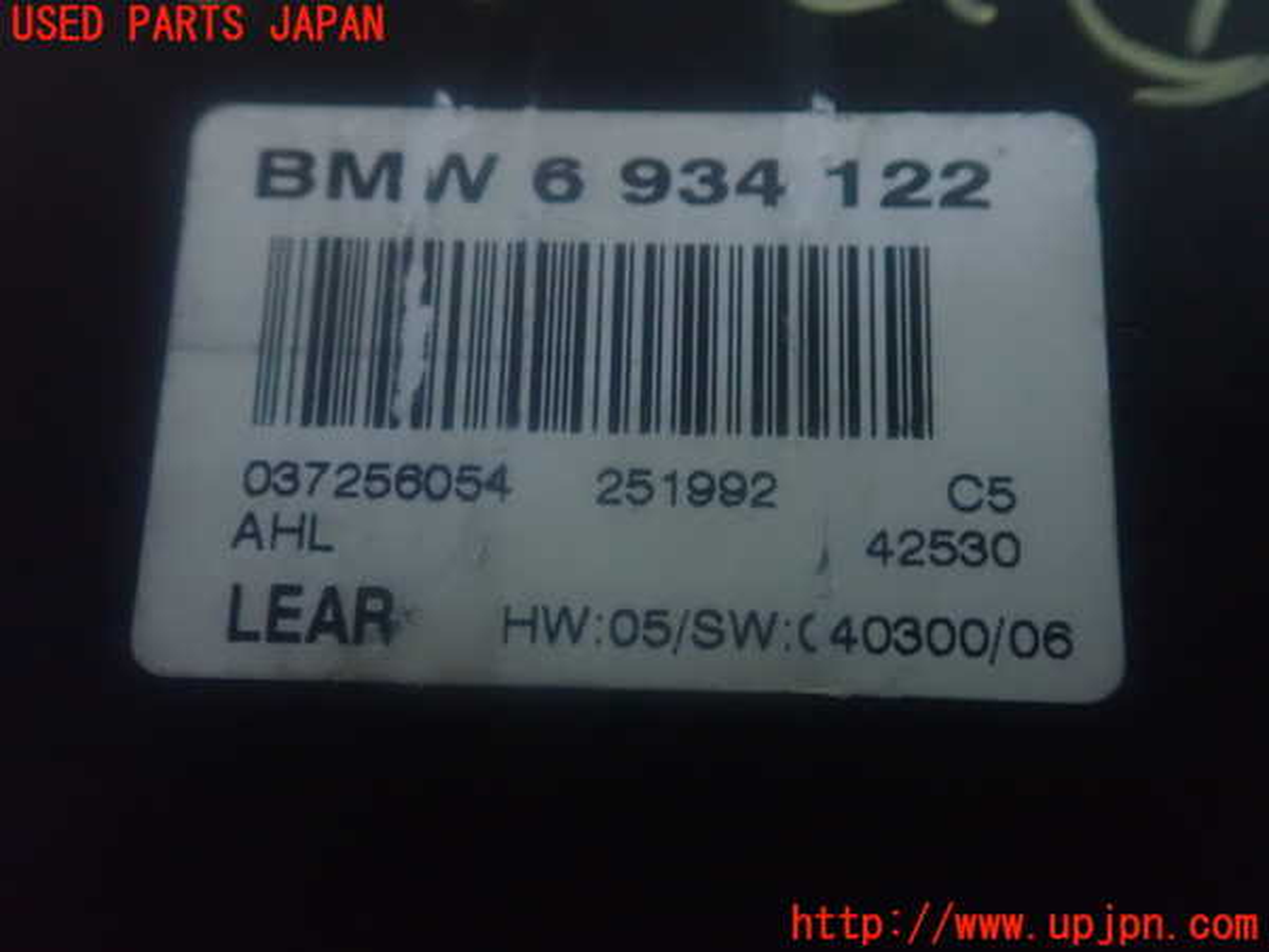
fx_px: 1100
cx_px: 634
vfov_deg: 46.8
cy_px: 476
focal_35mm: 30
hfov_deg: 60.0
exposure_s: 1/25
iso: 1600
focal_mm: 5.5
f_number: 2.3
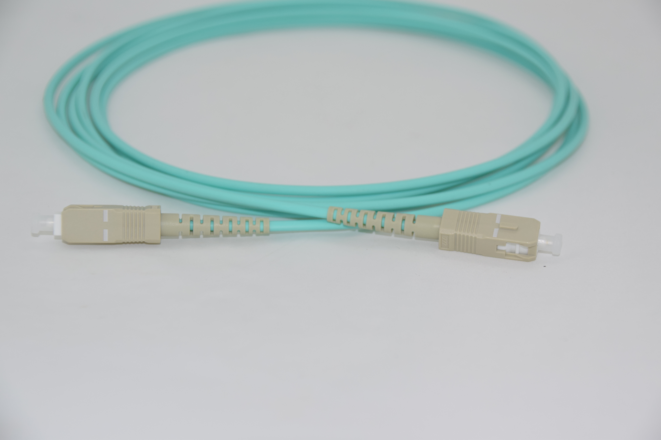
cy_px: 220
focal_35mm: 93
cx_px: 330
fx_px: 1707
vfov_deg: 14.7
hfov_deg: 21.9
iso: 640
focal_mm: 62
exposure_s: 1/125
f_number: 5.6
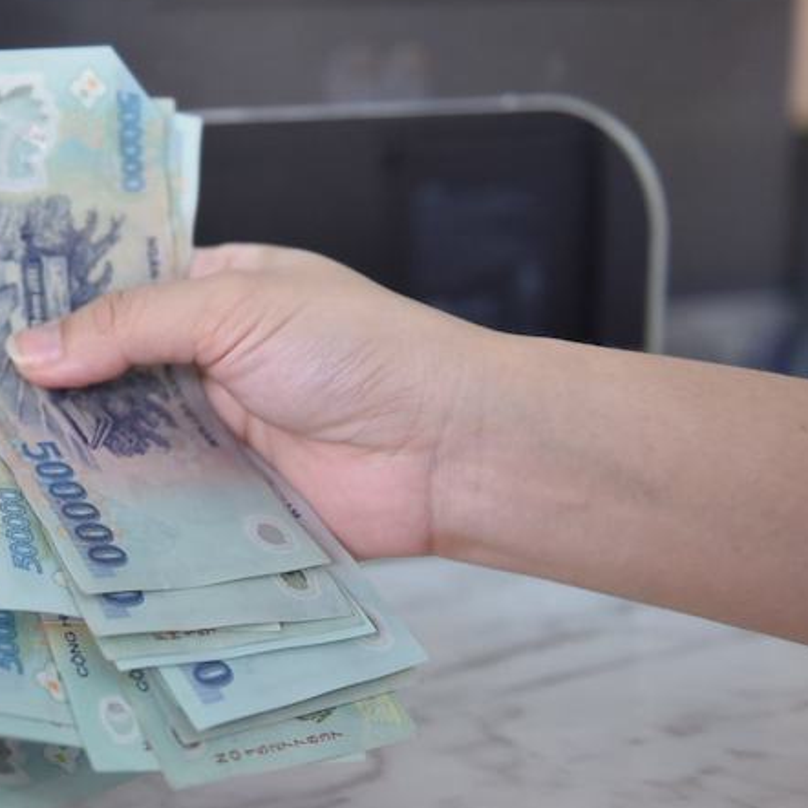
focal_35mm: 73
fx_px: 1928
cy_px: 348
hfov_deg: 22.5
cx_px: -51
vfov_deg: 23.7
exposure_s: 1/320
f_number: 2.8
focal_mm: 38
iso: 1000
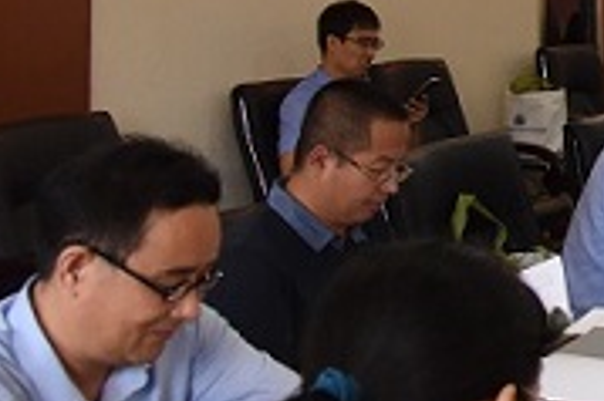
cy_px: -110
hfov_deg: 18.5
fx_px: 1458
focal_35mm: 87
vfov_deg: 15.0
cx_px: 1073
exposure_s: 1/125
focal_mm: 24
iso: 2500
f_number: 5.6
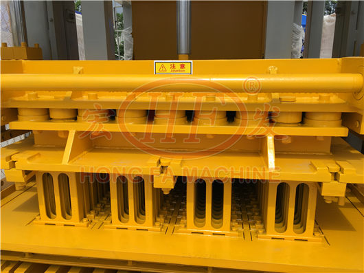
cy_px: 136
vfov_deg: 48.2
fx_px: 305
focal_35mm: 29
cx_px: 182
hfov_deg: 61.7
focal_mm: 4.15
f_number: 2.2
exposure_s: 1/1374
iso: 25
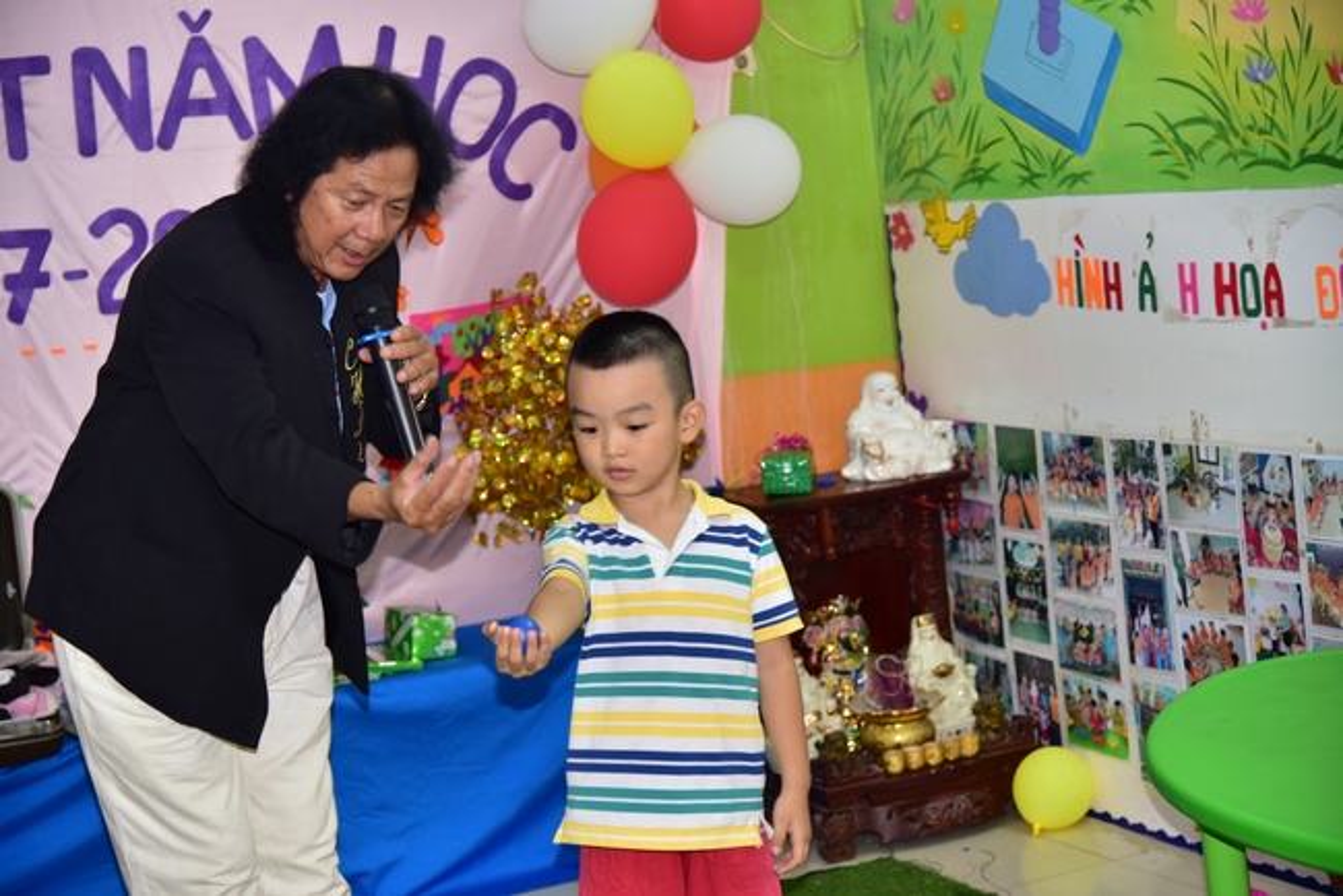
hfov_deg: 28.8
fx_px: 2612
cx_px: 672
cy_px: 448
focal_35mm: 70
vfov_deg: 19.5
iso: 800
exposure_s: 1/40
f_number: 4
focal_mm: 70
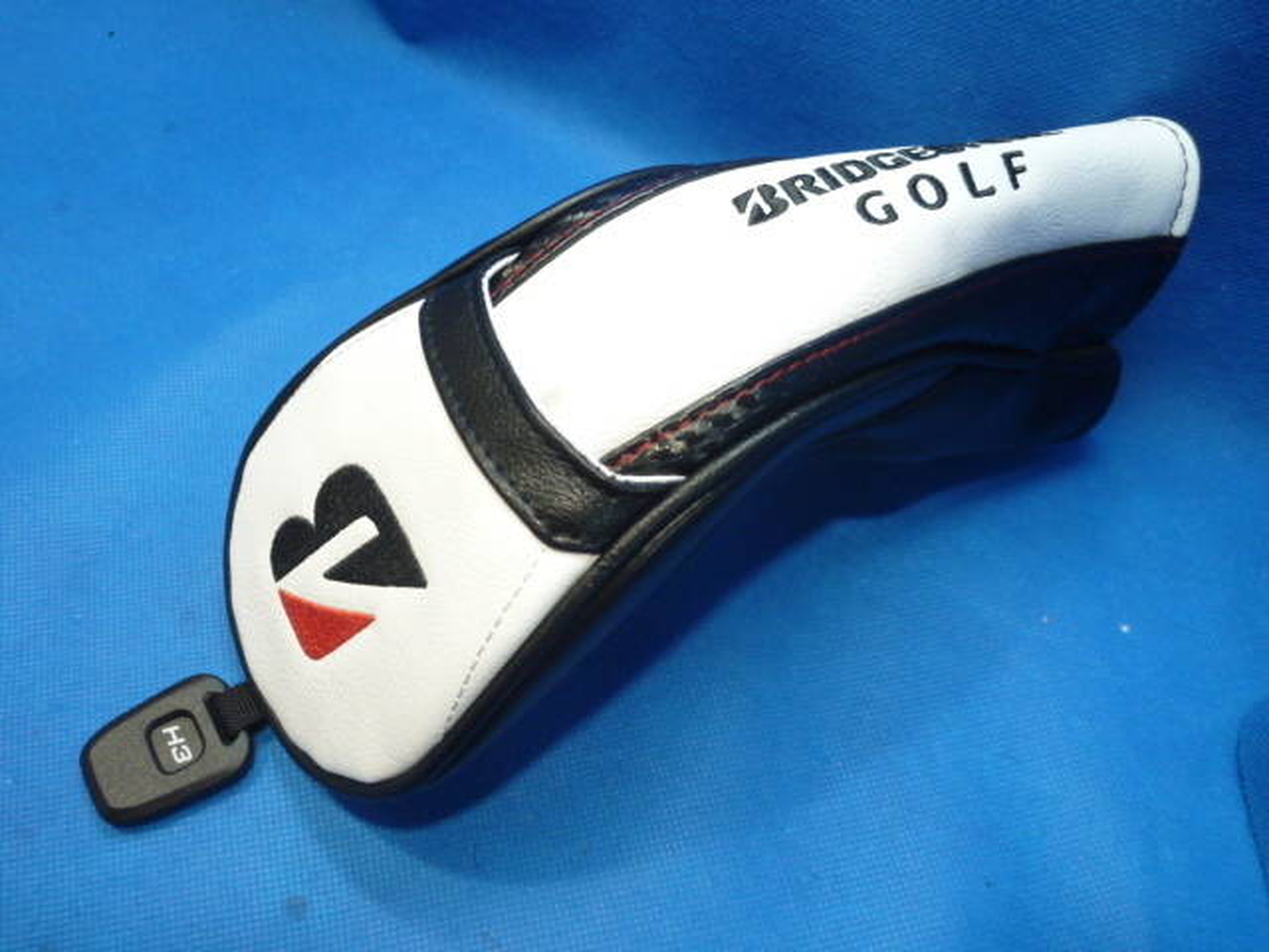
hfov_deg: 61.7
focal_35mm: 29
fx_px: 1063
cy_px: 476
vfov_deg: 48.2
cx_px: 634
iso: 250
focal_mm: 5.2
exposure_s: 1/30
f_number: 3
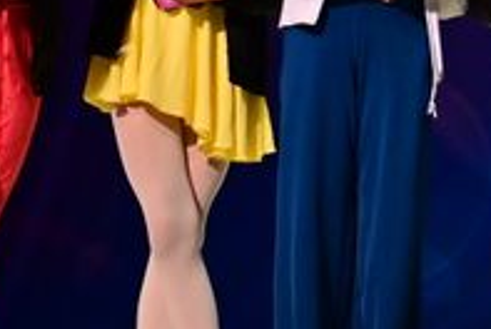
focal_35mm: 266
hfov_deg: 7.3
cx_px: 1122
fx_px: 3633
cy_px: -212
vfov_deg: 5.1
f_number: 4
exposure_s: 1/320
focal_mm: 35
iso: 1000
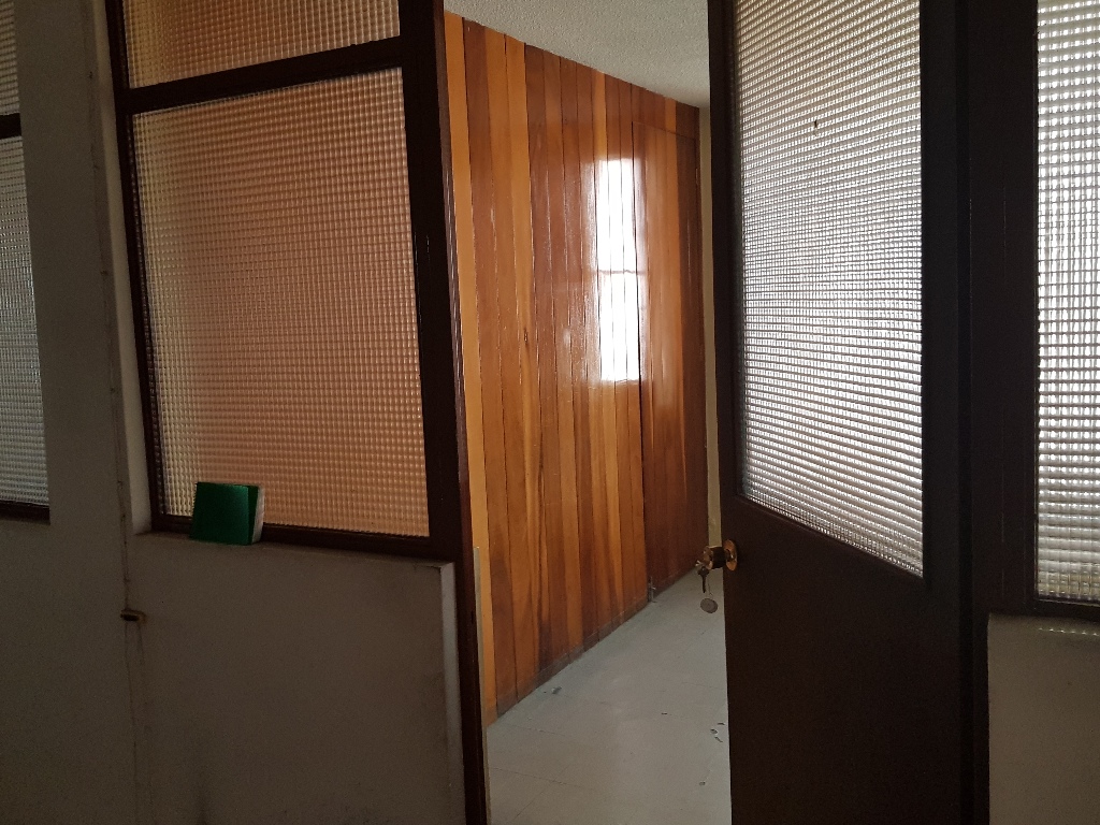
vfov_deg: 53.1
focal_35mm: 26
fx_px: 826
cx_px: 550
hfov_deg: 67.3
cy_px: 412
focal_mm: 4.2
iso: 200
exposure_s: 1/68
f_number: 1.7
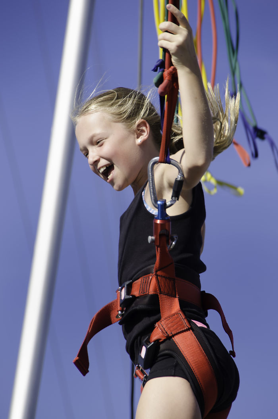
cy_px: 210
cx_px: 139
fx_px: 3488
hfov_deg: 4.6
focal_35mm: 300
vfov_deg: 6.9
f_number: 7.1
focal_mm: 200
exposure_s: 1/320
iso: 100
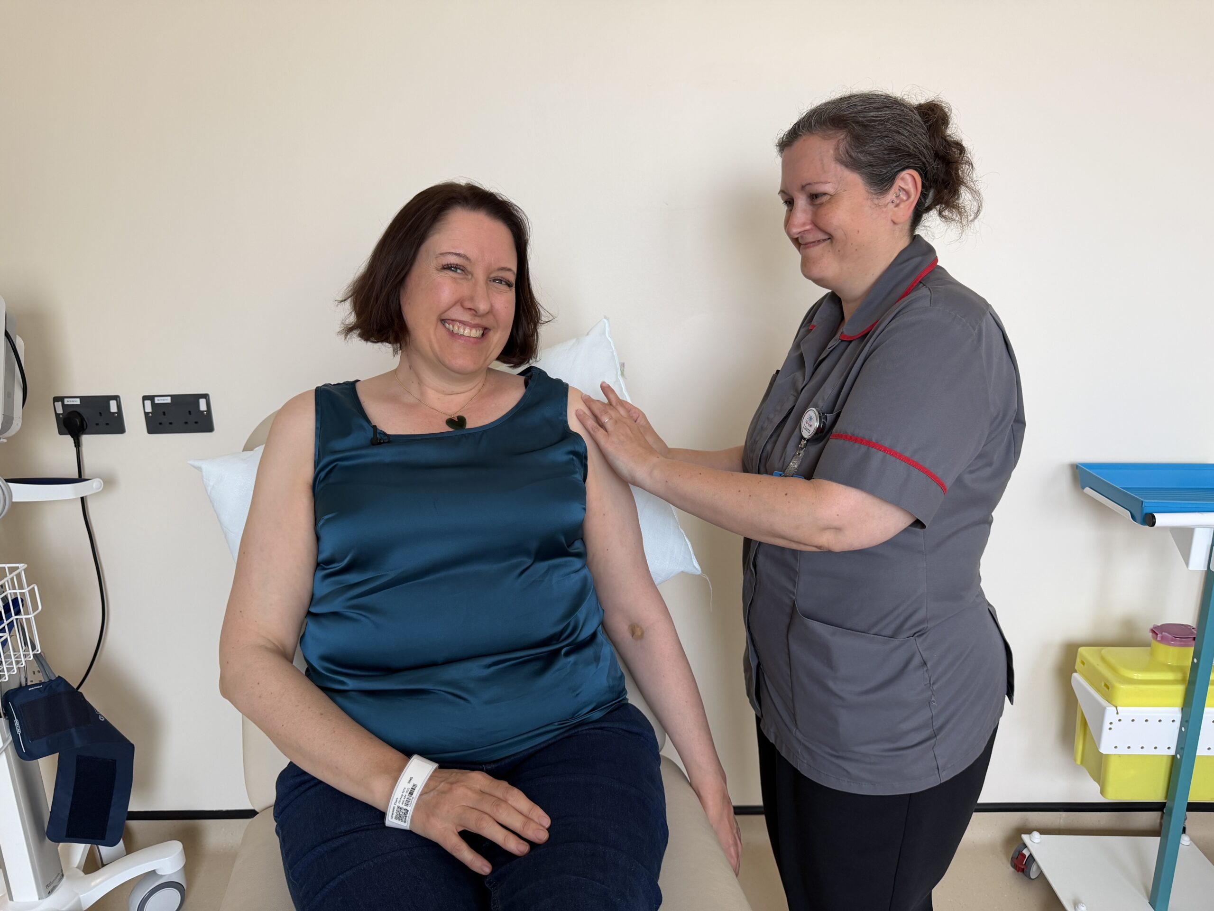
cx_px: 607
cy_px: 456
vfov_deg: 56.8
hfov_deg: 71.6
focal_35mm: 24
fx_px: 842
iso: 125
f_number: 1.78
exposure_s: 1/121
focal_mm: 6.76
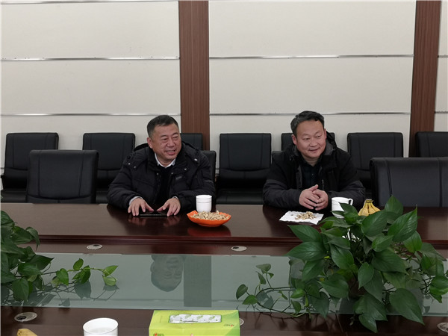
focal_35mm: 38
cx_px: 224
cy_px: 168
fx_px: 492
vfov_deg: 37.7
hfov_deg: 49.0
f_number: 1.6
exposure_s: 1/60
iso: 125
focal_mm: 3.95
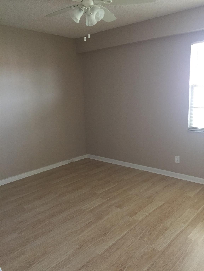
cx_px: 102
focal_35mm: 29
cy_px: 136
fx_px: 228
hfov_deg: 48.2
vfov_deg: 61.7
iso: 200
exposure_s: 1/30
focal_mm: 4.15
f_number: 2.2
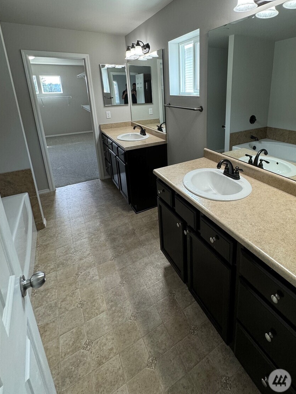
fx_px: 205
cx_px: 186
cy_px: 144
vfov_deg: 85.7
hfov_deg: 70.4
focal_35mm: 18
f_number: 2.2
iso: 160
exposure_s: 1/120
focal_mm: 2.22
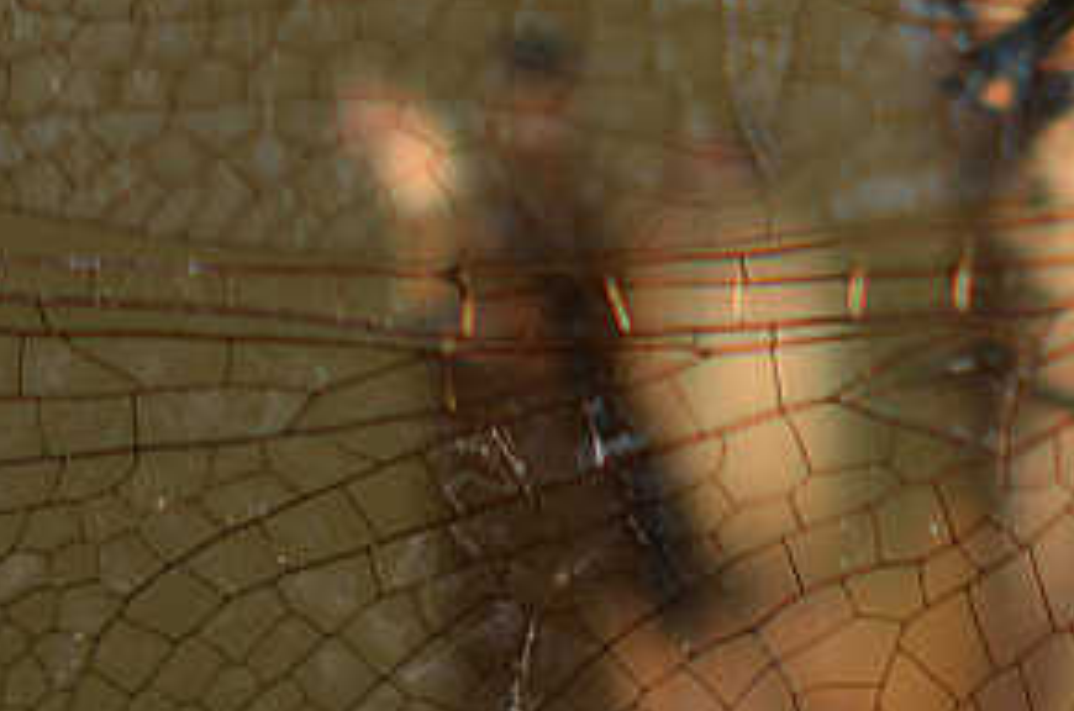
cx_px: 1404
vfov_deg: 1.3
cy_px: -96
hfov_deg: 1.9
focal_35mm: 1060
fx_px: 31554
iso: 100
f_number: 7.1
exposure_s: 1/200
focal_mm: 200
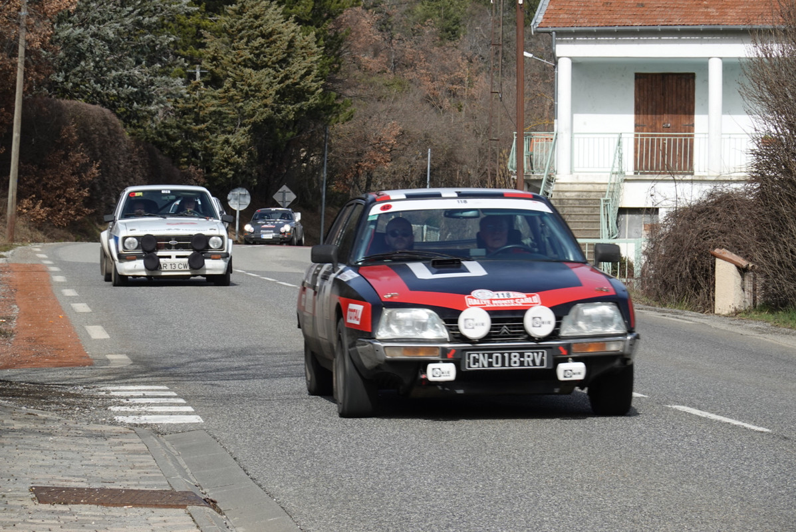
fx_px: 4425
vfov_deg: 6.9
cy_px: 266
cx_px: 398
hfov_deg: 10.3
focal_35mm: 200
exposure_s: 1/160
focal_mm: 72
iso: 125
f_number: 10
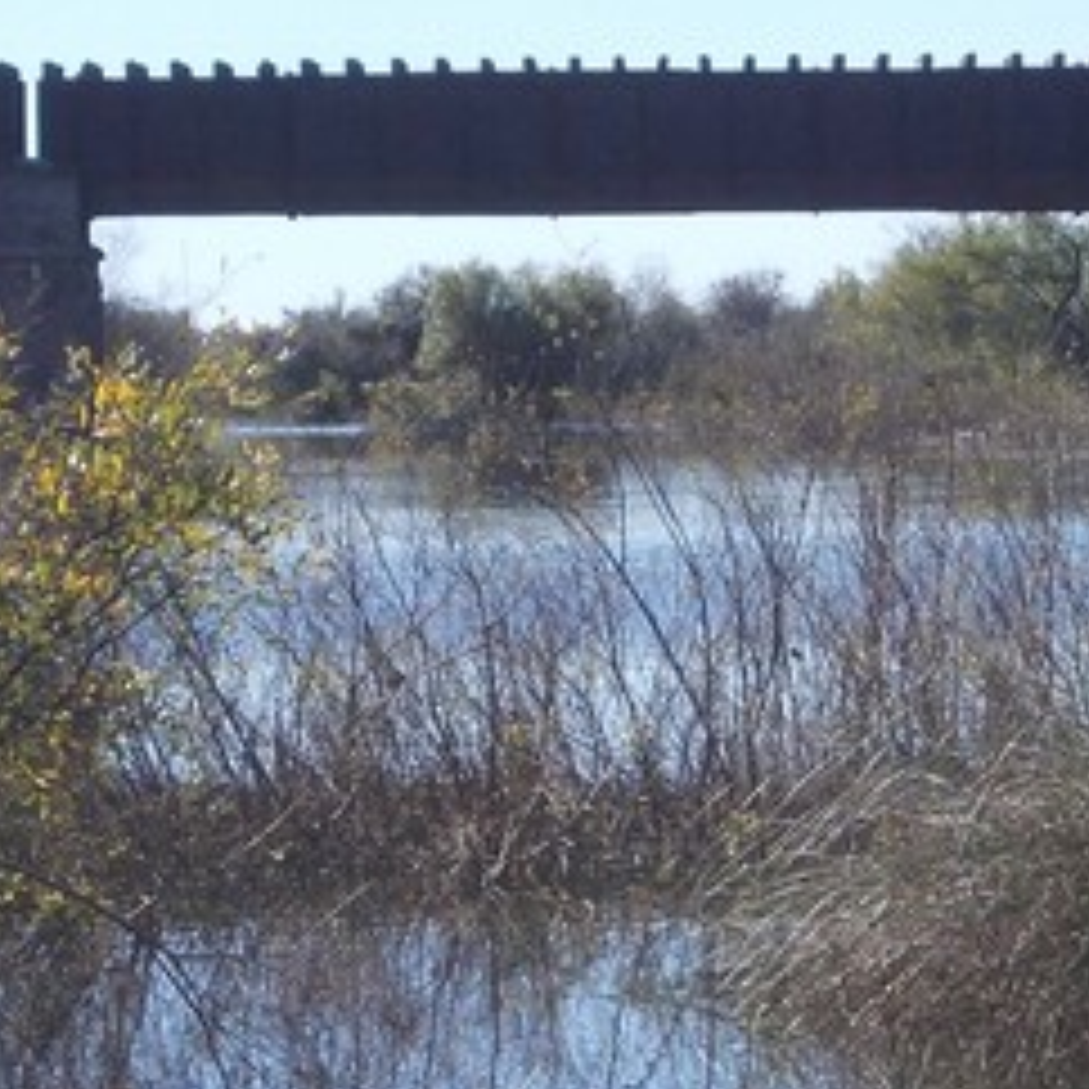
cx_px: 810
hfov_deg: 7.6
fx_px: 8151
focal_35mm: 229
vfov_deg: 7.6
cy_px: 450
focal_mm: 11.6
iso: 80
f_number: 4.8
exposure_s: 1/500
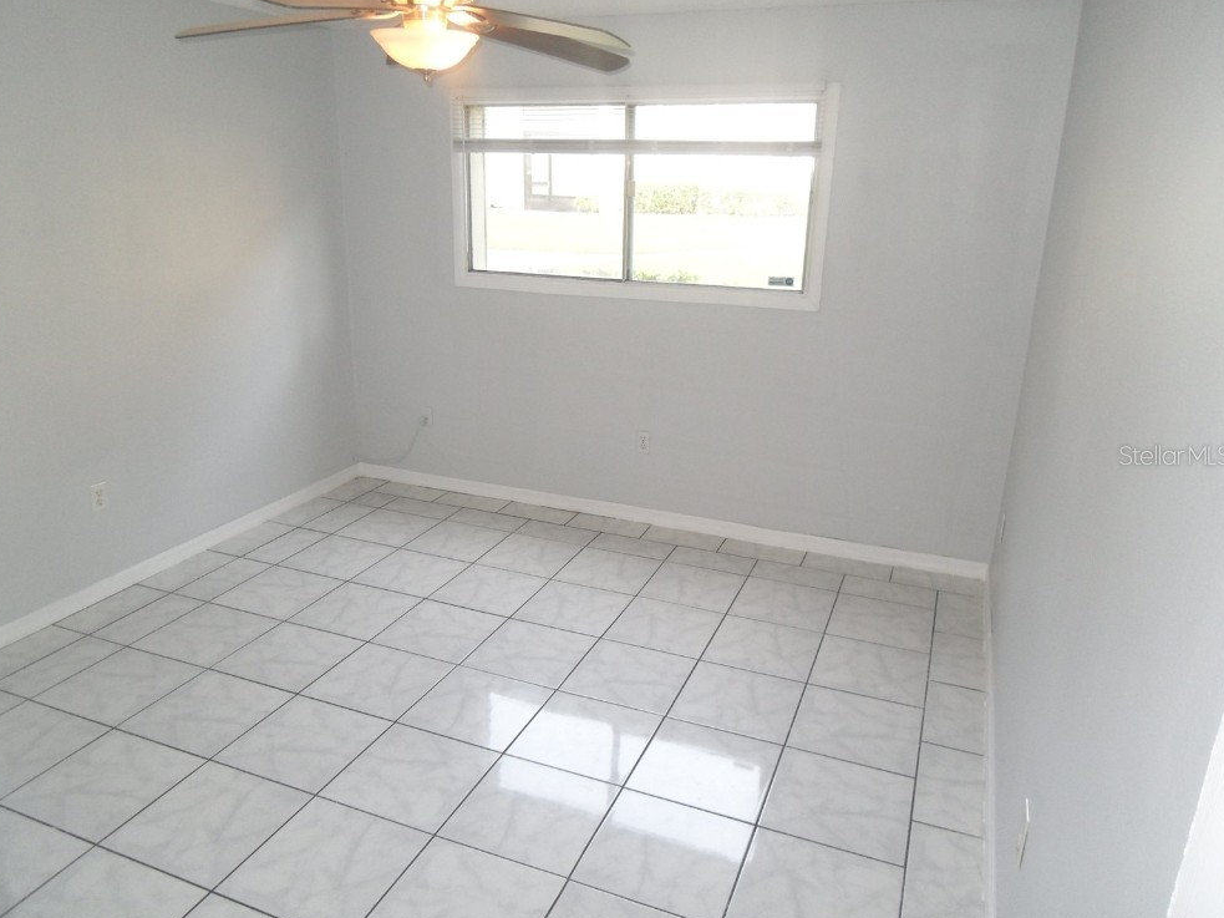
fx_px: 884
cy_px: 455
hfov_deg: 69.4
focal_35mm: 25
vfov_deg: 54.9
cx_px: 599
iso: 200
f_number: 2.8
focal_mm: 4.3
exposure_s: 1/45
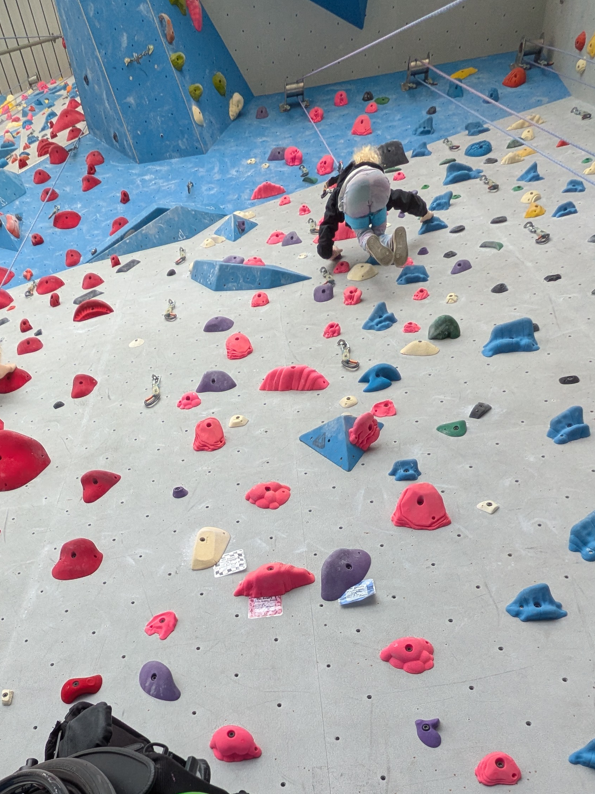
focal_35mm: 25
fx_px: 573
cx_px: 218
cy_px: 687
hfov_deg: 54.2
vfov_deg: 60.7
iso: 78
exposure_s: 1/120
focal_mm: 1.83
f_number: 2.2
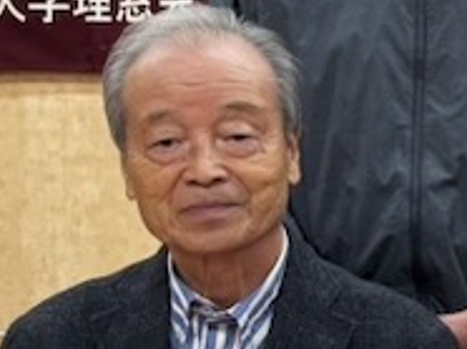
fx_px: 2412
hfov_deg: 9.6
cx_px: 1170
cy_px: 331
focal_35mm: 179
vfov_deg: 8.2
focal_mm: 5.96
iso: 100
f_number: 1.6
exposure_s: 1/60
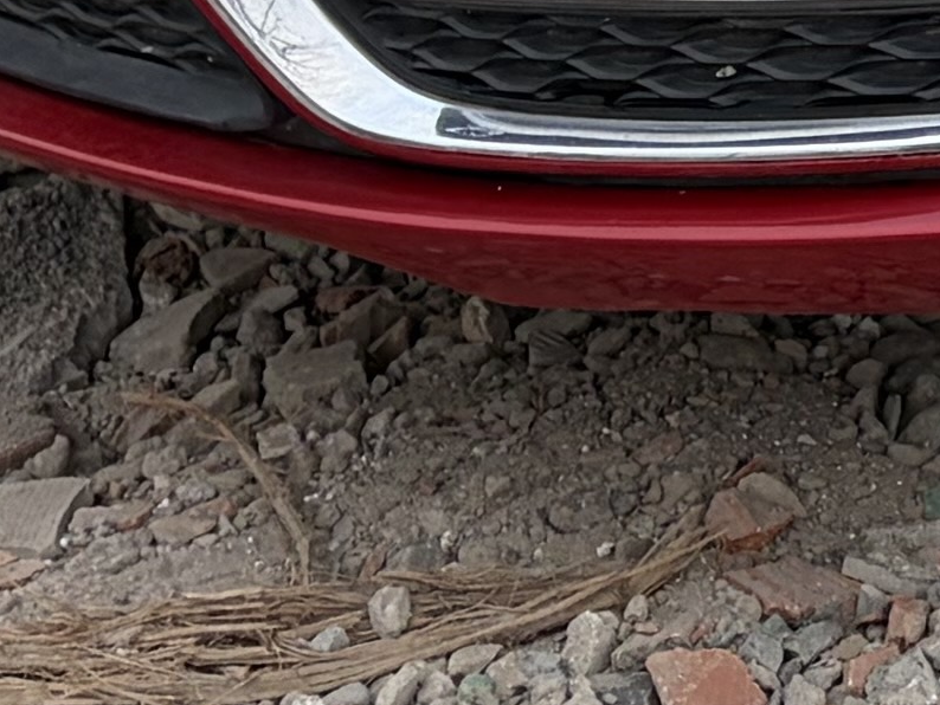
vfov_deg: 7.4
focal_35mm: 187
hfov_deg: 9.9
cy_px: -1021
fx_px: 5080
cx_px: 1844
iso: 50
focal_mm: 5.96
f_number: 1.6
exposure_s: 1/500
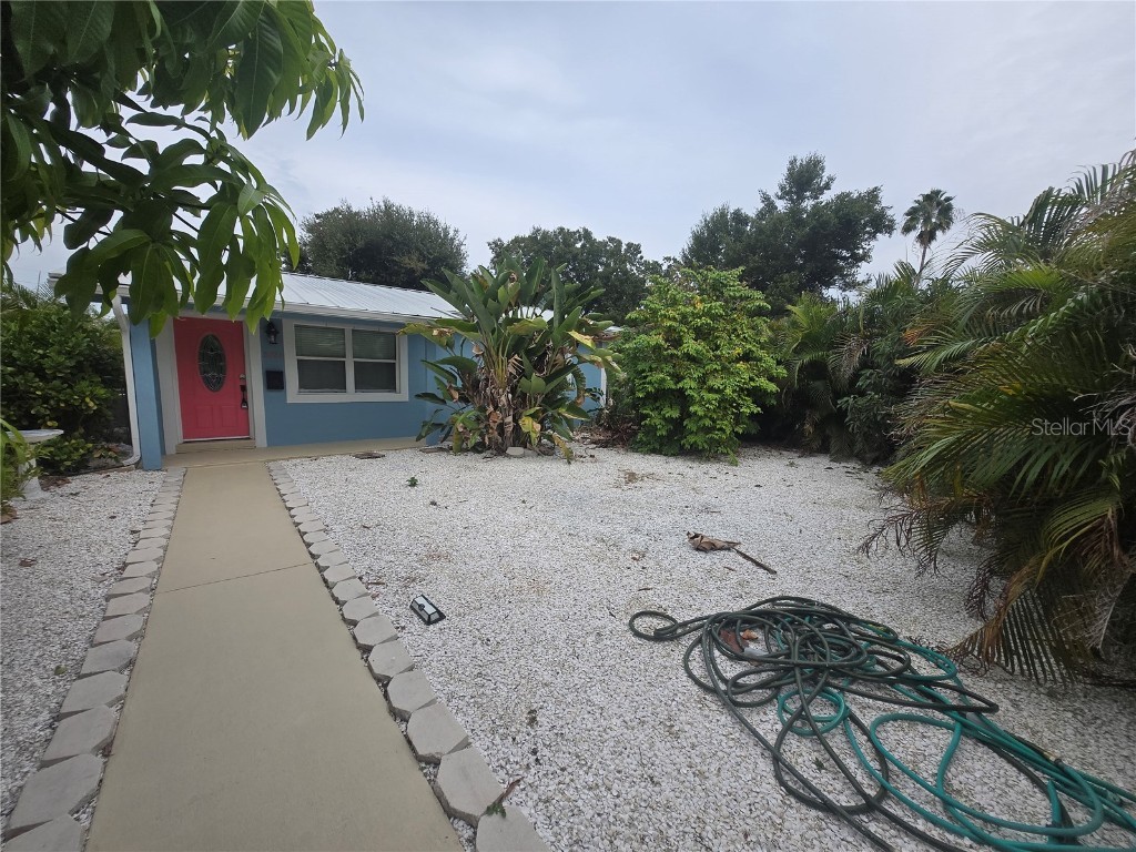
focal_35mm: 13
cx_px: 568
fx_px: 427
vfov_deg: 89.9
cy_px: 426
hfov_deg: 106.2
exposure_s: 1/1050
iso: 25
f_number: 2.2
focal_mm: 1.7
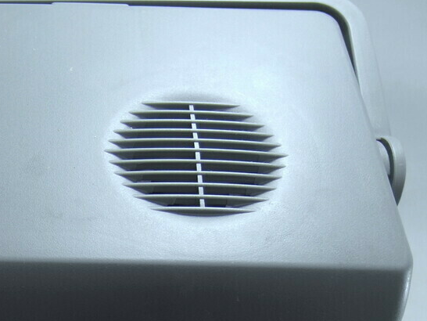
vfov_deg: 31.1
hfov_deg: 40.3
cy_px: 273
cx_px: 82
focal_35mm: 45
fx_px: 555
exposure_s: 1/125
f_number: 1.8
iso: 80
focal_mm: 5.2
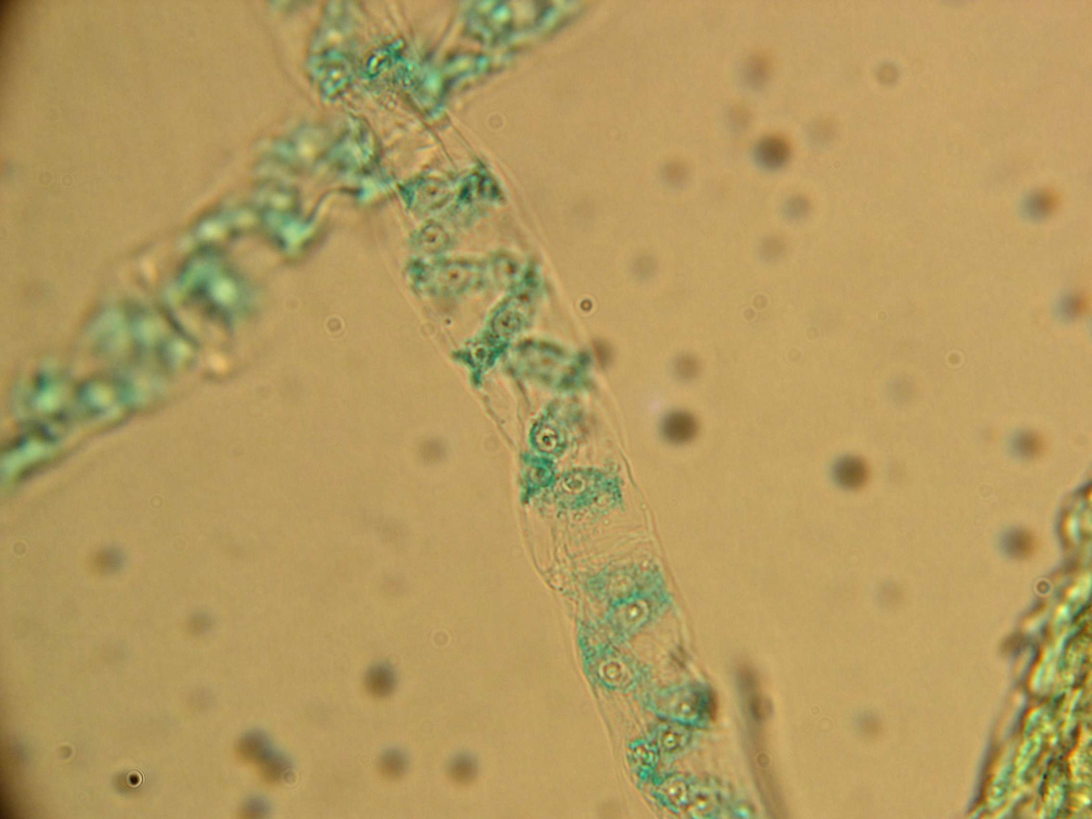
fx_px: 2429
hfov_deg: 25.3
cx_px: 546
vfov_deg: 19.1
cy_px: 410
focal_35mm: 77
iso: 100
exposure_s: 1/4.8
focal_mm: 16.3
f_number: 4
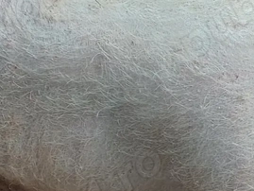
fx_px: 683
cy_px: 241
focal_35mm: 93
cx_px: 170
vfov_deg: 15.2
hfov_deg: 21.0
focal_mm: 4.65
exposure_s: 1/50
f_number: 1.8
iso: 64
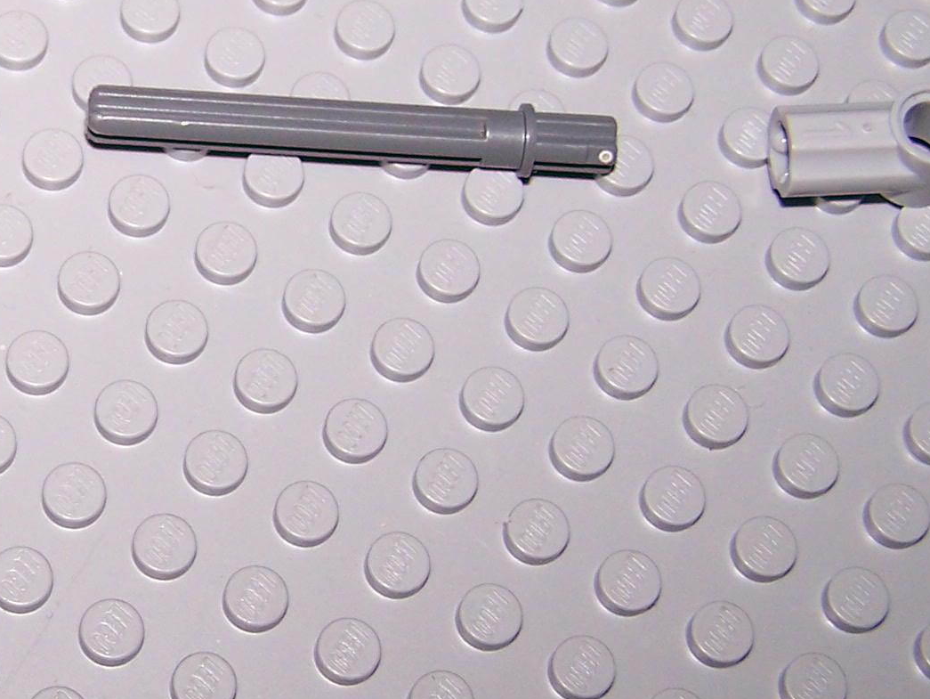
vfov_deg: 14.4
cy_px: 297
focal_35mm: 103
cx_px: -119
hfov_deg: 18.3
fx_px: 2769
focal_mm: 6.3
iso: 80
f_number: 2.8
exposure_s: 1/800
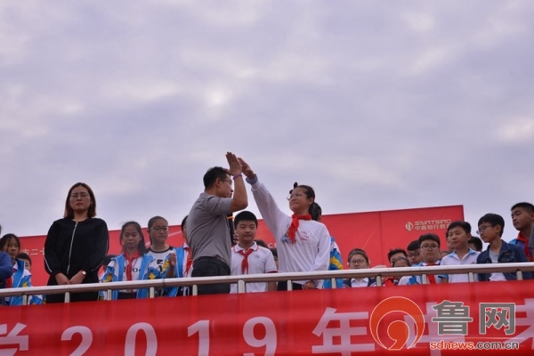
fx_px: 1038
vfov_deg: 19.5
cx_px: 267
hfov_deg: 28.8
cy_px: 178
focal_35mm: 70
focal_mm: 70
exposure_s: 1/400
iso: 200
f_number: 10
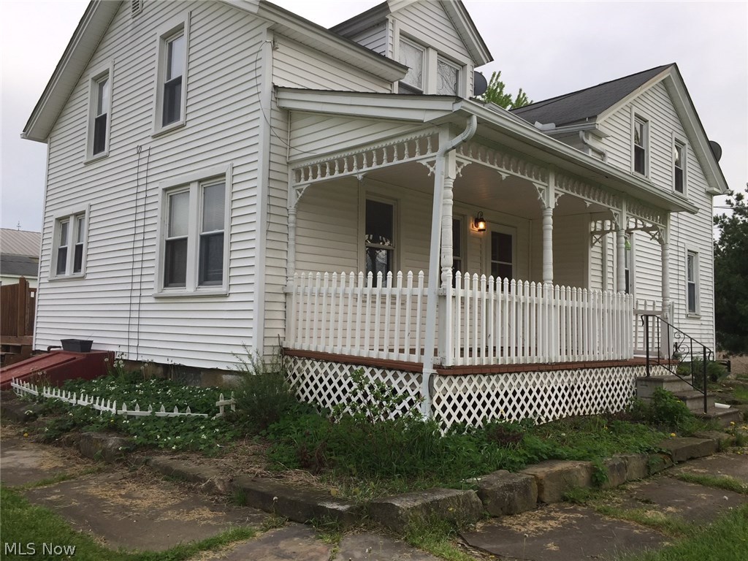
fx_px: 627
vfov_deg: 48.2
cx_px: 374
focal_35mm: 29
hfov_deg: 61.7
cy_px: 280
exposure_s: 1/399
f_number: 2.2
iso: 32
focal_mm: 4.15
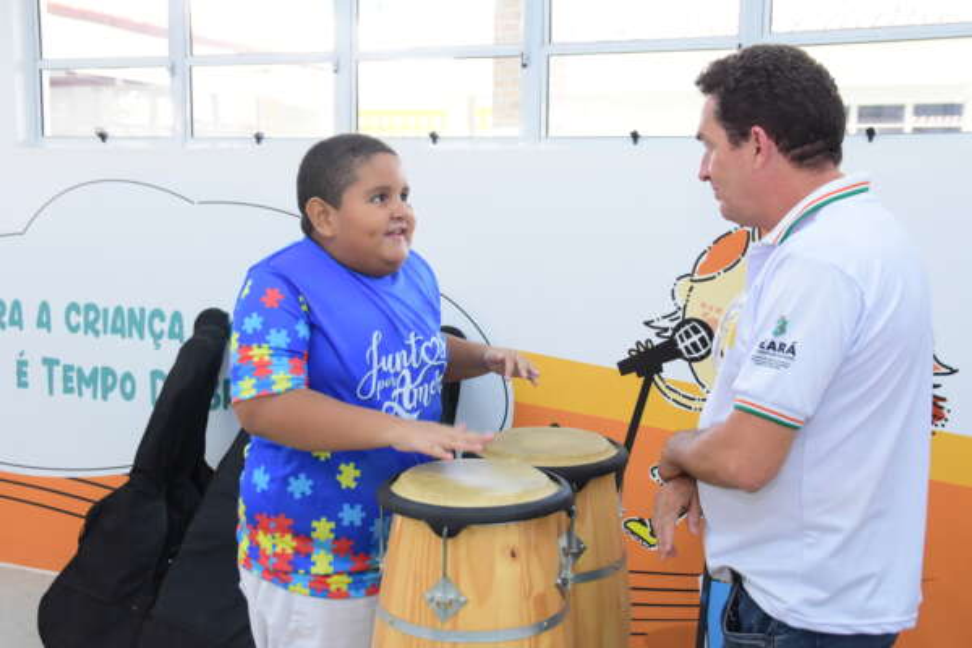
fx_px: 1174
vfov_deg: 30.8
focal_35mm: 44
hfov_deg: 45.0
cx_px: 486
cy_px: 324
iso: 1250
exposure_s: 1/160
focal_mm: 29
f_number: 4.5
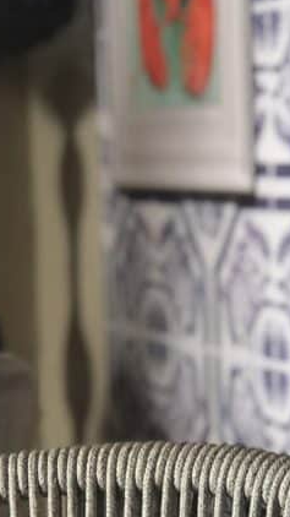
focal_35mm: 157
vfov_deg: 13.6
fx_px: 2149
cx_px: 185
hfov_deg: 7.7
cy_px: 465
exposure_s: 1/50
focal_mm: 6.6
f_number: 2.8
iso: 400
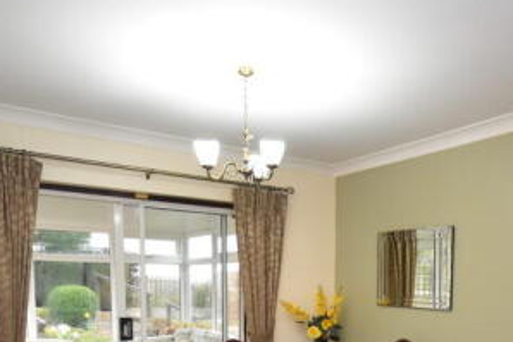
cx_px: 347
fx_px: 470
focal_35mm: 33
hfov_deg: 55.9
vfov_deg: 36.8
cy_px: 324
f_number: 4
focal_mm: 10
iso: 1600
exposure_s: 1/100
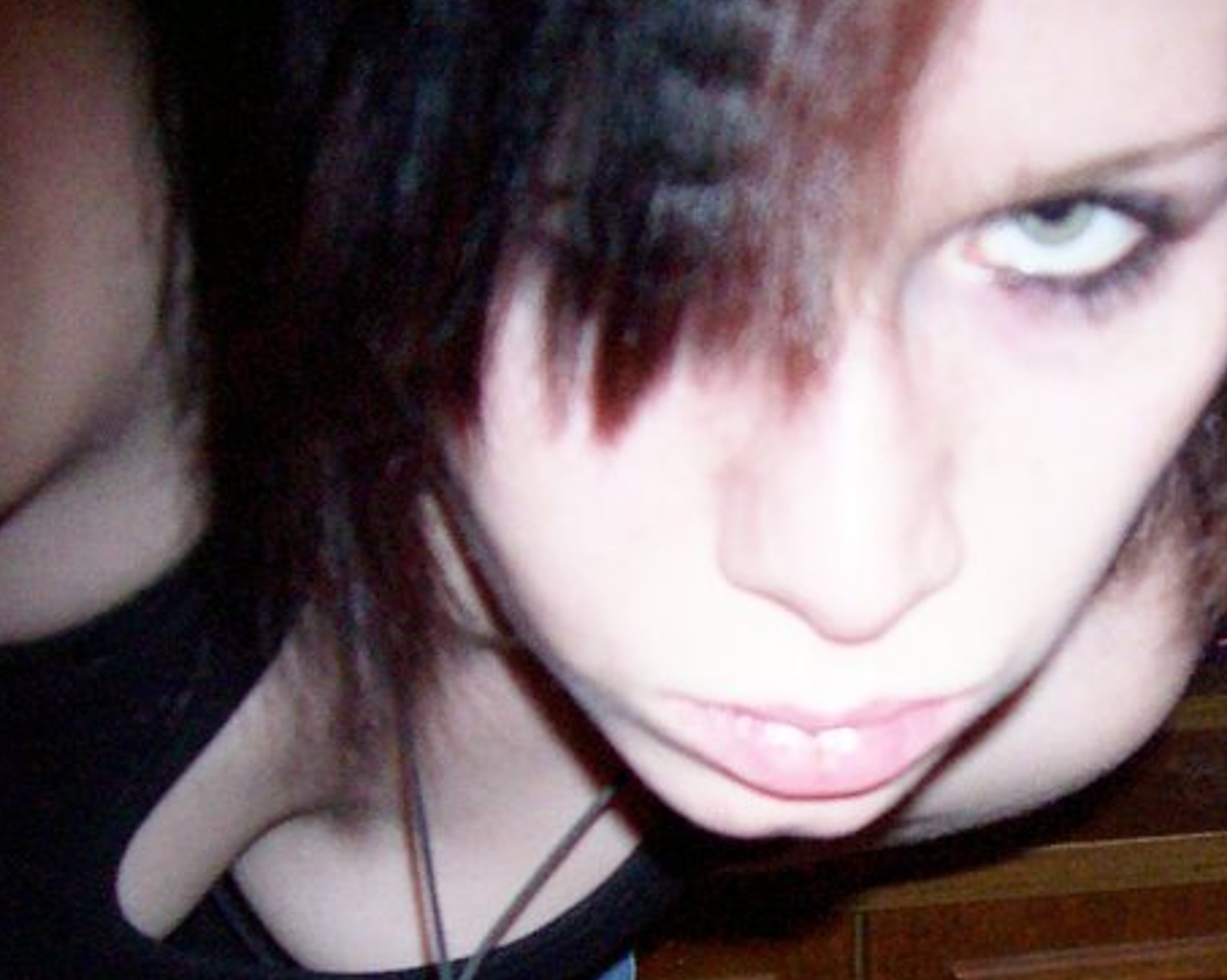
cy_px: 682
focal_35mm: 88
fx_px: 3194
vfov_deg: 17.4
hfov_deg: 21.4
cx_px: 1008
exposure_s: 1/112
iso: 140
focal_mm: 5.6
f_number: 2.7
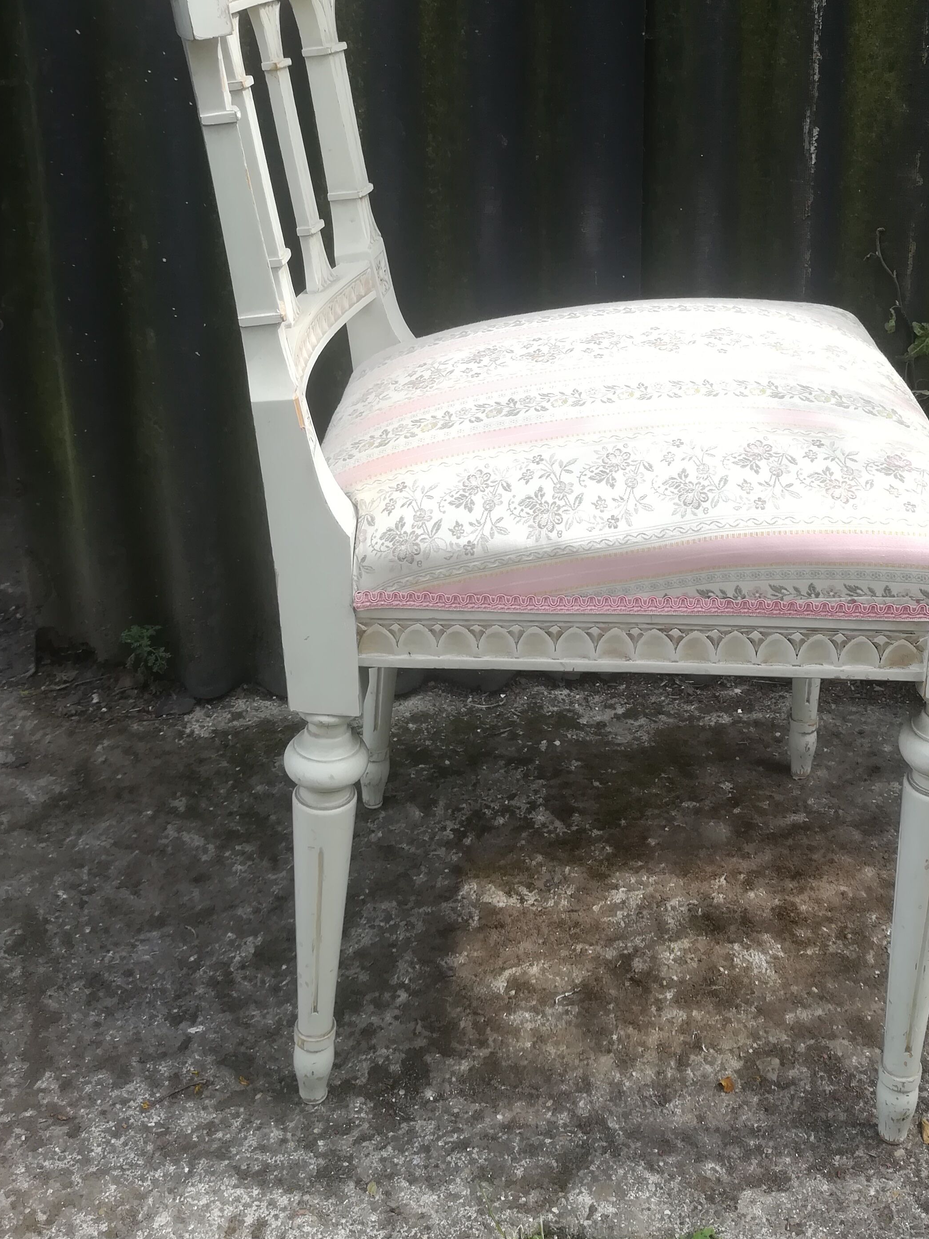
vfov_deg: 49.3
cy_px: 411
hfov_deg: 38.3
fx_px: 1324
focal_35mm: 37
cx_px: 615
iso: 50
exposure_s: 1/192
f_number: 2.2
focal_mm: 3.83
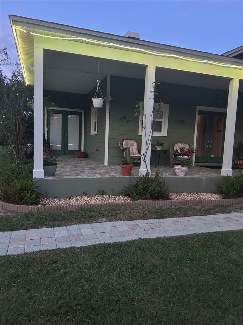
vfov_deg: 67.3
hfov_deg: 53.1
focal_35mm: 26
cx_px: 122
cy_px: 162
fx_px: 243
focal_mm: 5.7
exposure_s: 1/30
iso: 640
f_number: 1.5
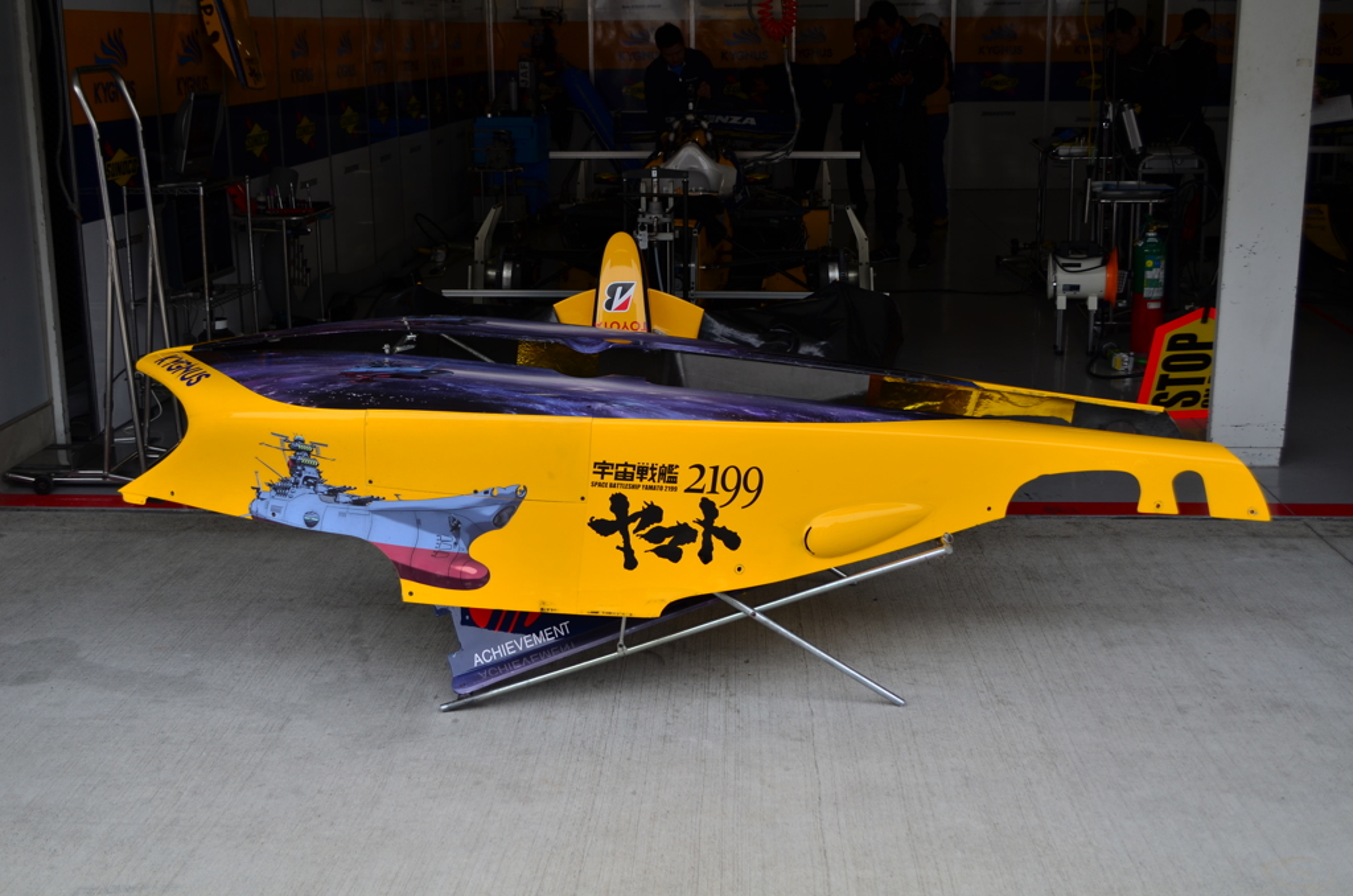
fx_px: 1631
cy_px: 448
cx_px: 676
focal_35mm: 44
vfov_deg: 30.7
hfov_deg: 45.0
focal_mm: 29
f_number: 4.5
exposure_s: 1/320
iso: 100
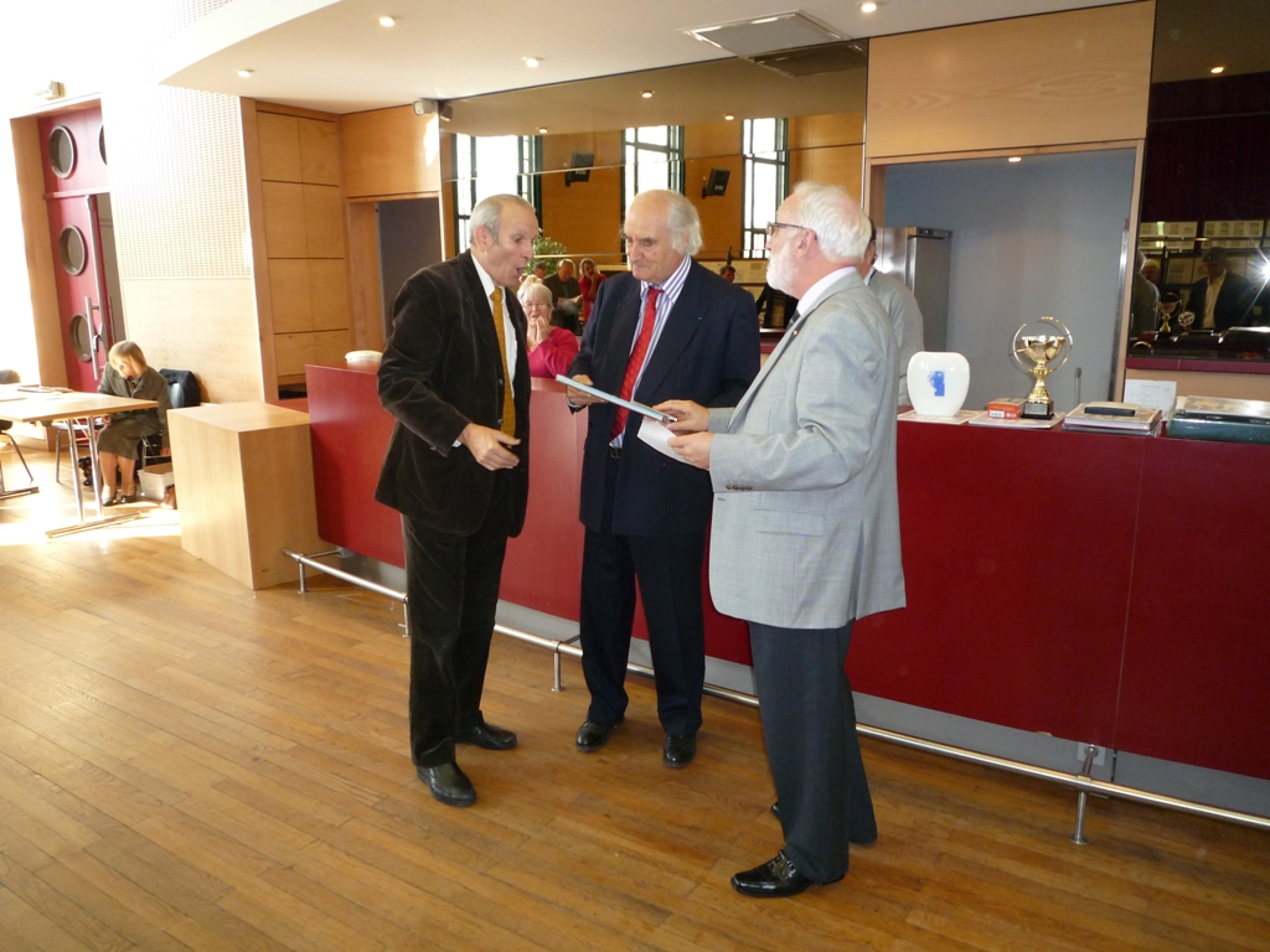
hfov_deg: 69.4
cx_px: 635
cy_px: 476
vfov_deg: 54.9
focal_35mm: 25
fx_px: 917
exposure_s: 1/30
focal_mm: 4.4
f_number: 2.8
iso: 200
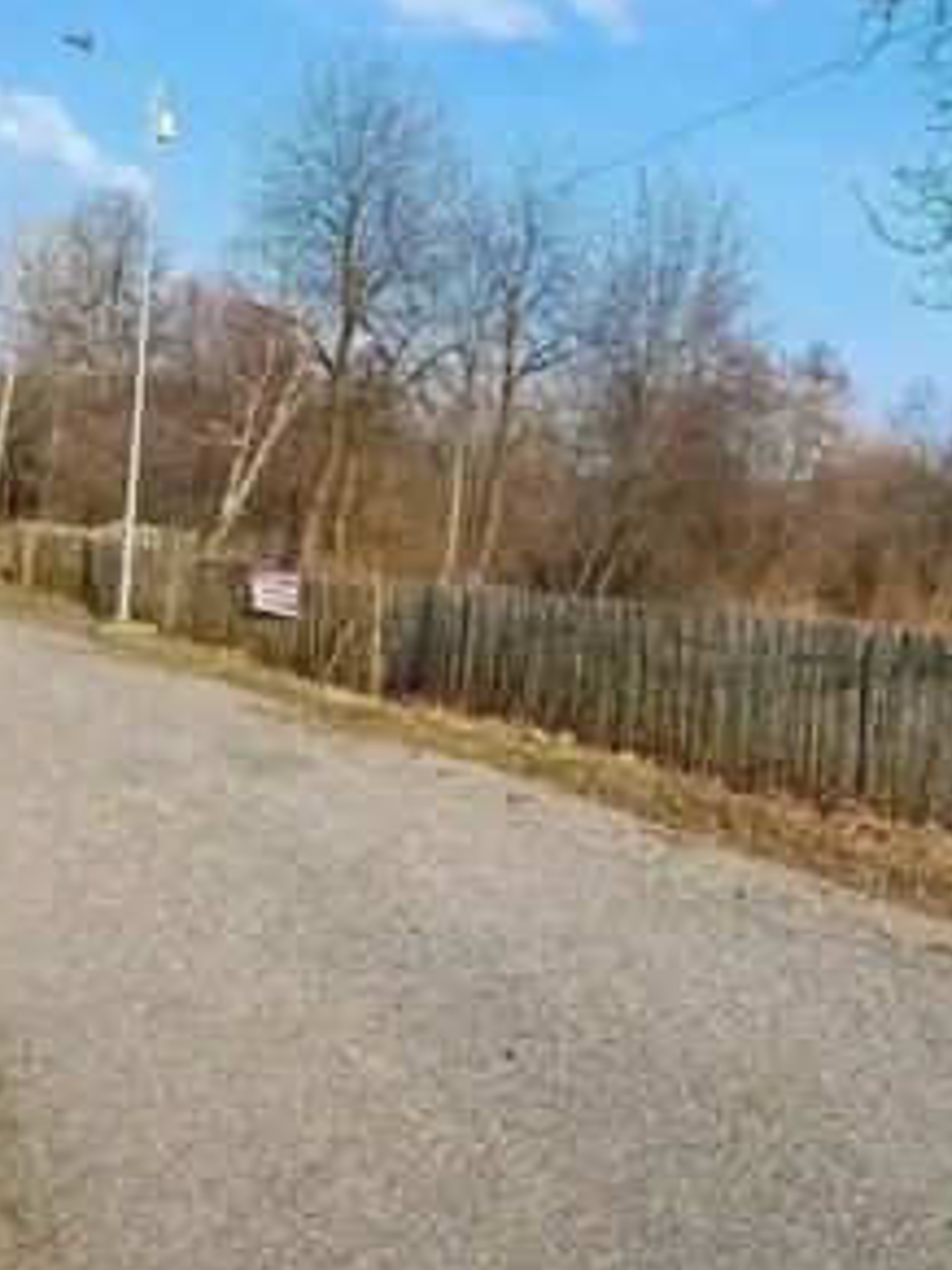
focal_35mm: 33
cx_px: 603
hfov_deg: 42.6
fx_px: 1211
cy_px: 585
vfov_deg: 55.3
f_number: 1.8
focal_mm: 5.23
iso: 40
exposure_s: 1/769
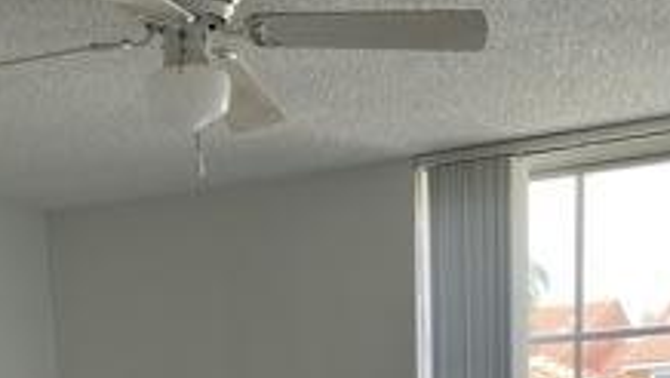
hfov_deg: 25.4
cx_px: 212
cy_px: 762
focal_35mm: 83
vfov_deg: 12.7
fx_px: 1476
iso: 32
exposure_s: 1/251
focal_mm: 5.1
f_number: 1.6
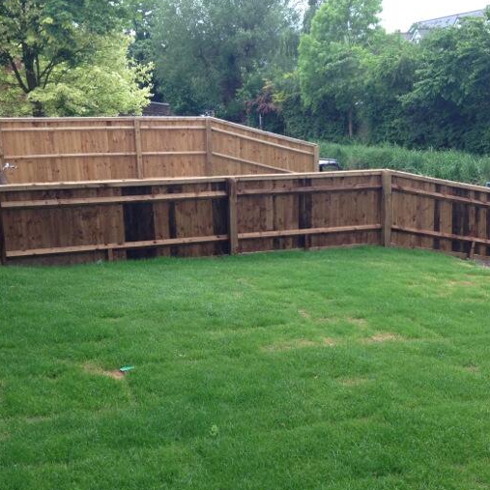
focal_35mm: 46
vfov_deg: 36.8
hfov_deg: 36.8
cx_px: 244
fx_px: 737
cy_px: 252
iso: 50
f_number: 2.4
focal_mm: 4.12
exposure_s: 1/120
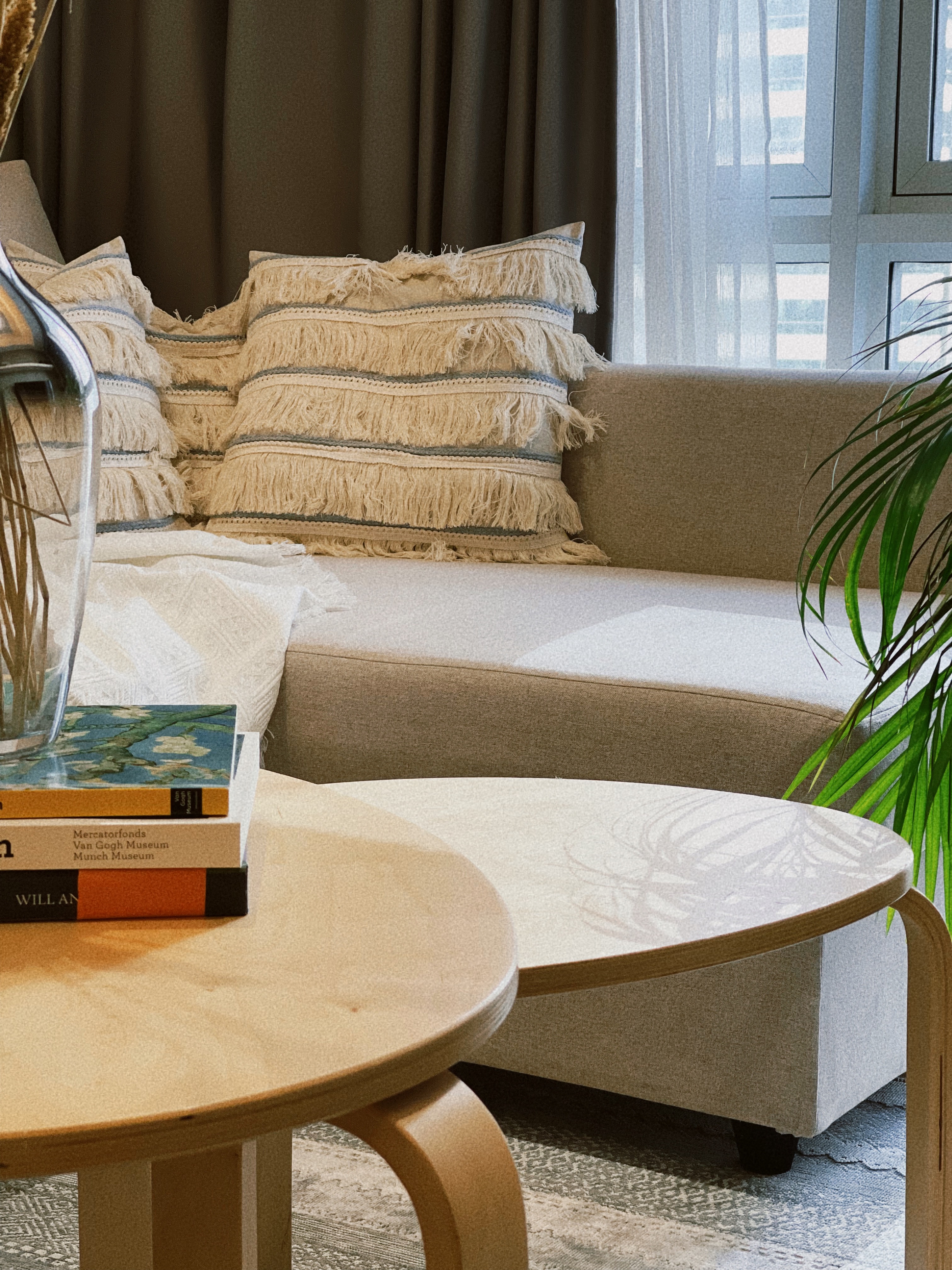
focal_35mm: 64
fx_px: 2347
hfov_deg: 22.9
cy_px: 635
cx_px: 476
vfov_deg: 30.3
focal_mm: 7.5
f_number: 2.2
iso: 160
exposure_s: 1/120
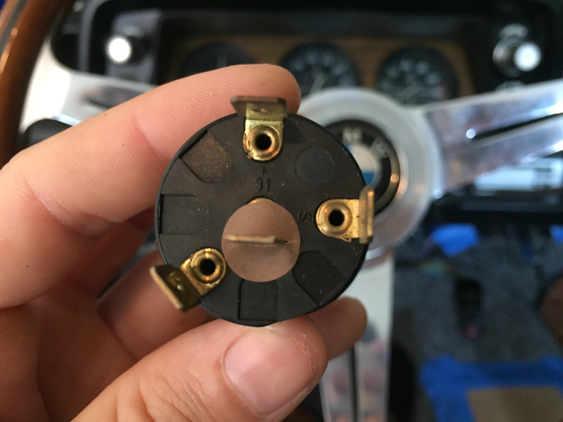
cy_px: 211
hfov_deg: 61.7
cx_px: 282
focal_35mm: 29
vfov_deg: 48.2
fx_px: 472
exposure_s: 1/20
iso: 250
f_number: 2.2
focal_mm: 4.15
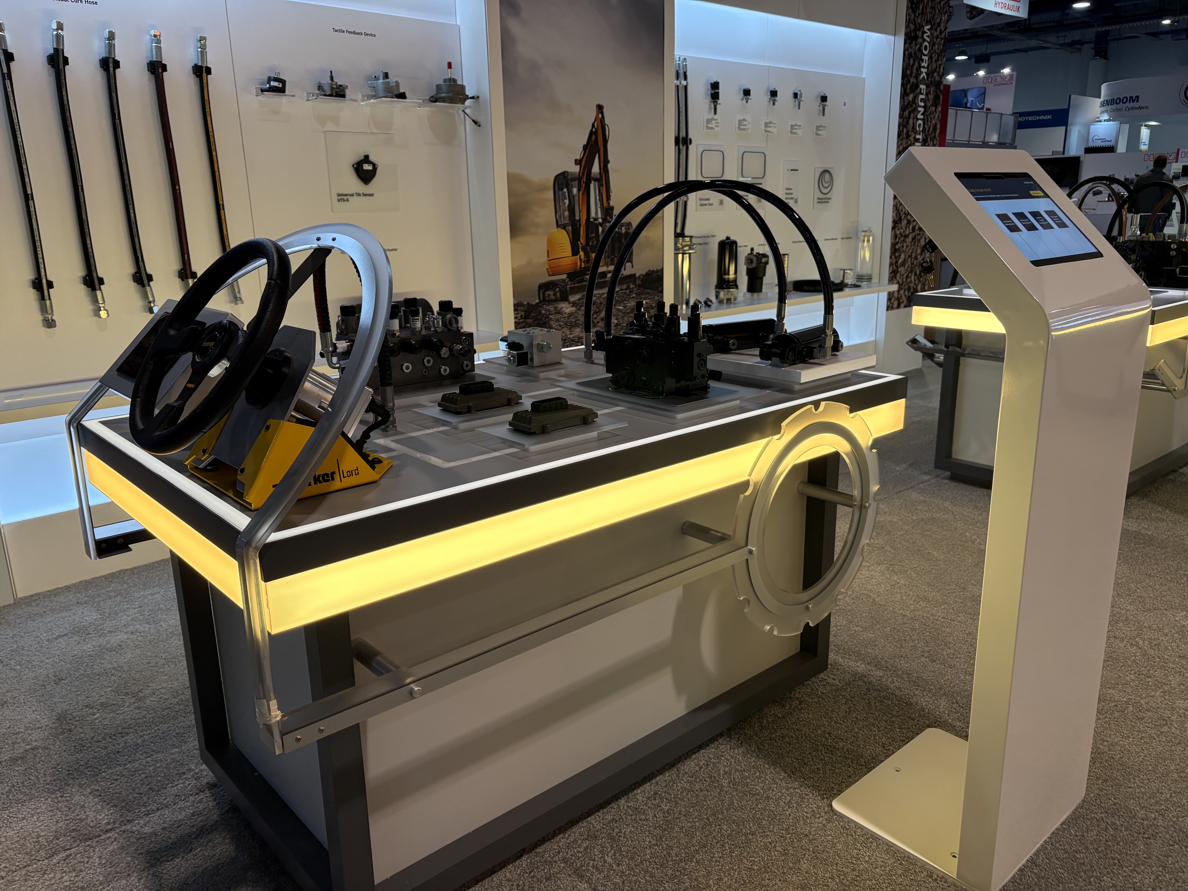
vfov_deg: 53.1
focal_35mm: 26
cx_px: 594
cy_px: 446
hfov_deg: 67.3
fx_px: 892
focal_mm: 5.96
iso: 125
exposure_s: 1/163
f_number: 1.6
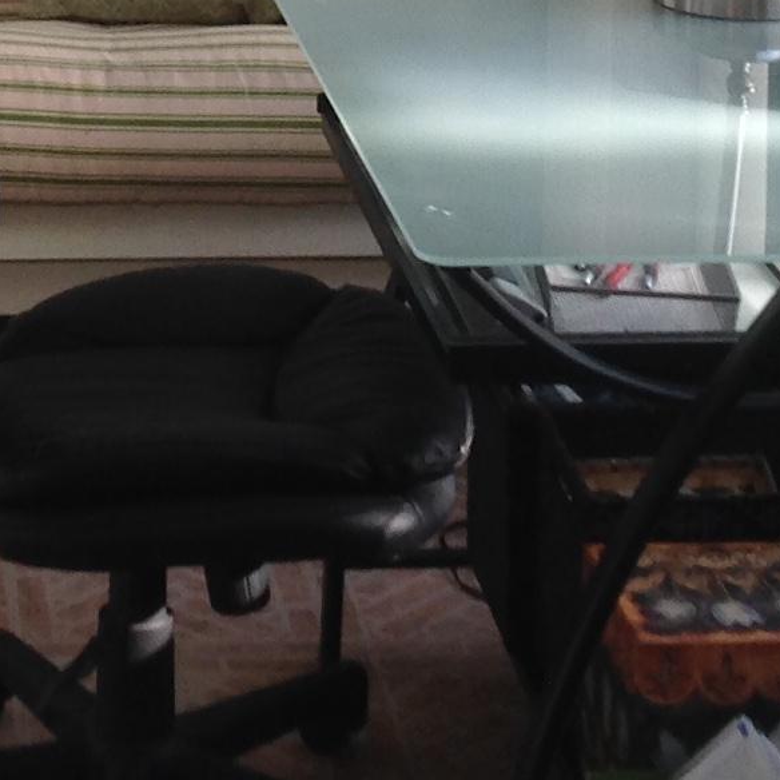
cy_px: -385
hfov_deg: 12.7
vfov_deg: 12.2
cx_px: 126
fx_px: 3493
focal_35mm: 137
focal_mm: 4.28
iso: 50
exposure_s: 1/40
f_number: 2.4
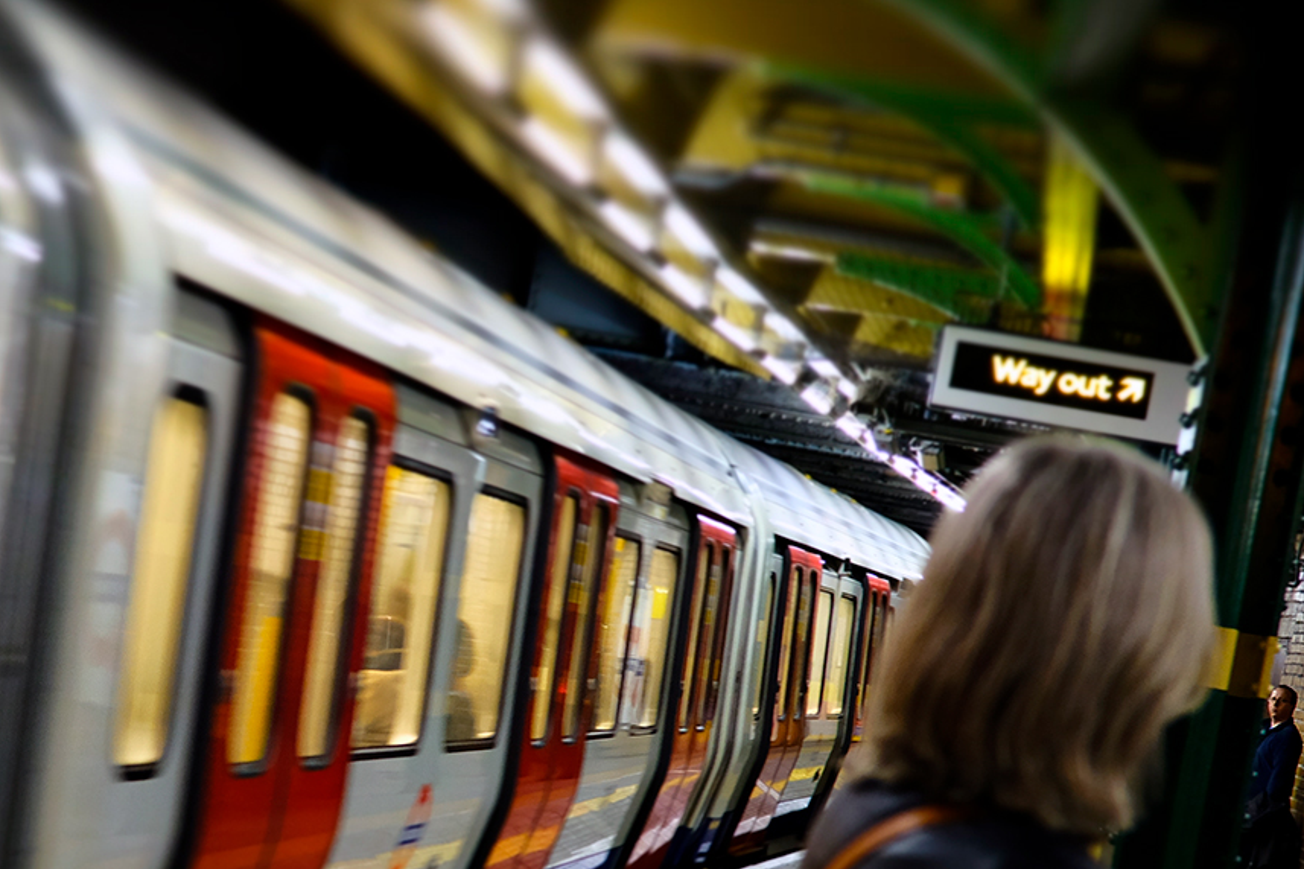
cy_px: 689
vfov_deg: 12.2
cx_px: 289
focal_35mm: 112
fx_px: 4056
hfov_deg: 18.1
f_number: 2.8
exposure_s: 1/30
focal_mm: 32
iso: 800
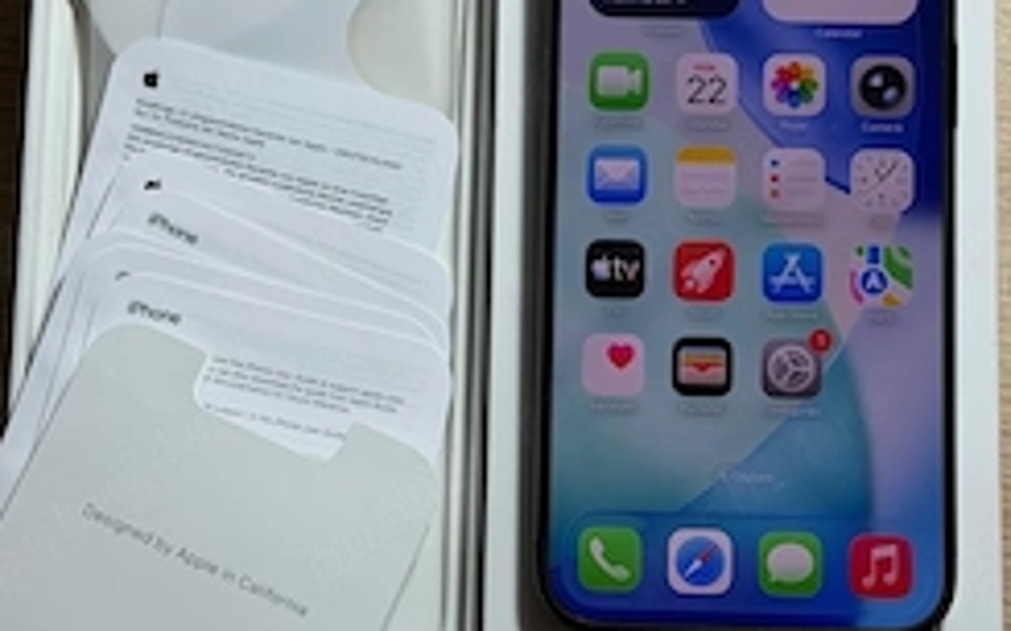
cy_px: 214
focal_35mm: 83
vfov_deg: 15.7
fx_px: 2286
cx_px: 520
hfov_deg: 24.9
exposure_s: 1/100
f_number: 1.78
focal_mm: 6.76
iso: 50
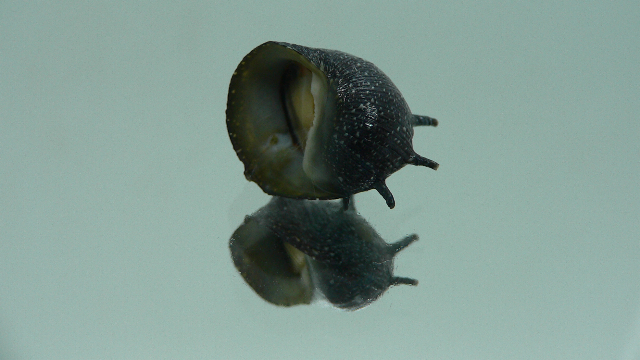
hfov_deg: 51.6
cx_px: 322
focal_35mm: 39
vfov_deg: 30.4
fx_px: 662
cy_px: 153
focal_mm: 4.6
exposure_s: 1/60
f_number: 2.8
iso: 80
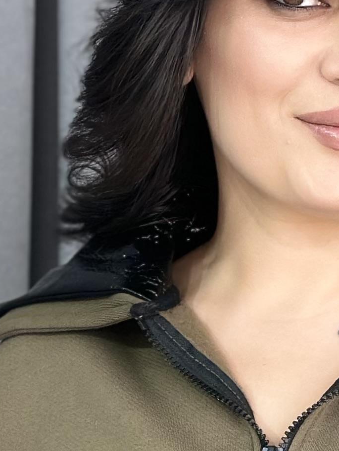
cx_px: 400
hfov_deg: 7.0
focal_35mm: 212
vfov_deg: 9.2
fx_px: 2768
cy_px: 565
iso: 80
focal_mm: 6.86
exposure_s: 1/141
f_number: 1.78
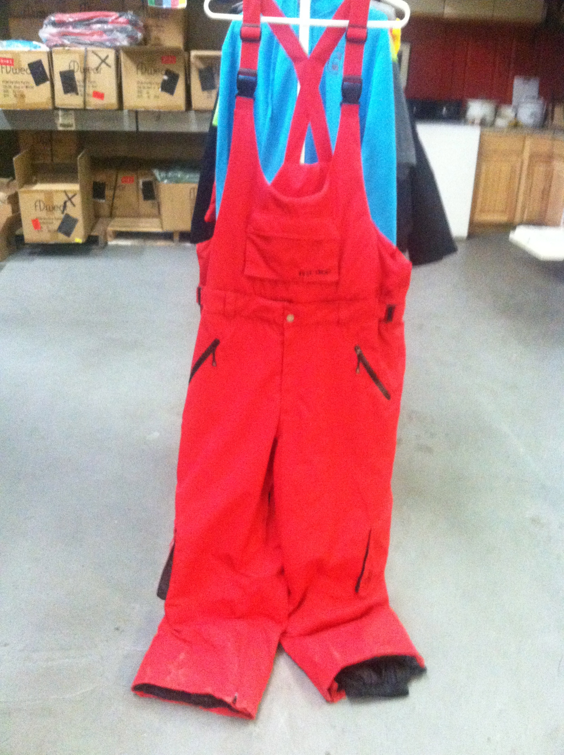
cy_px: 378
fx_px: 762
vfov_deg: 52.7
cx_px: 282
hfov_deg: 40.6
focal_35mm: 35
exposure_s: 1/15
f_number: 2.8
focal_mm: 3.85
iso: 640
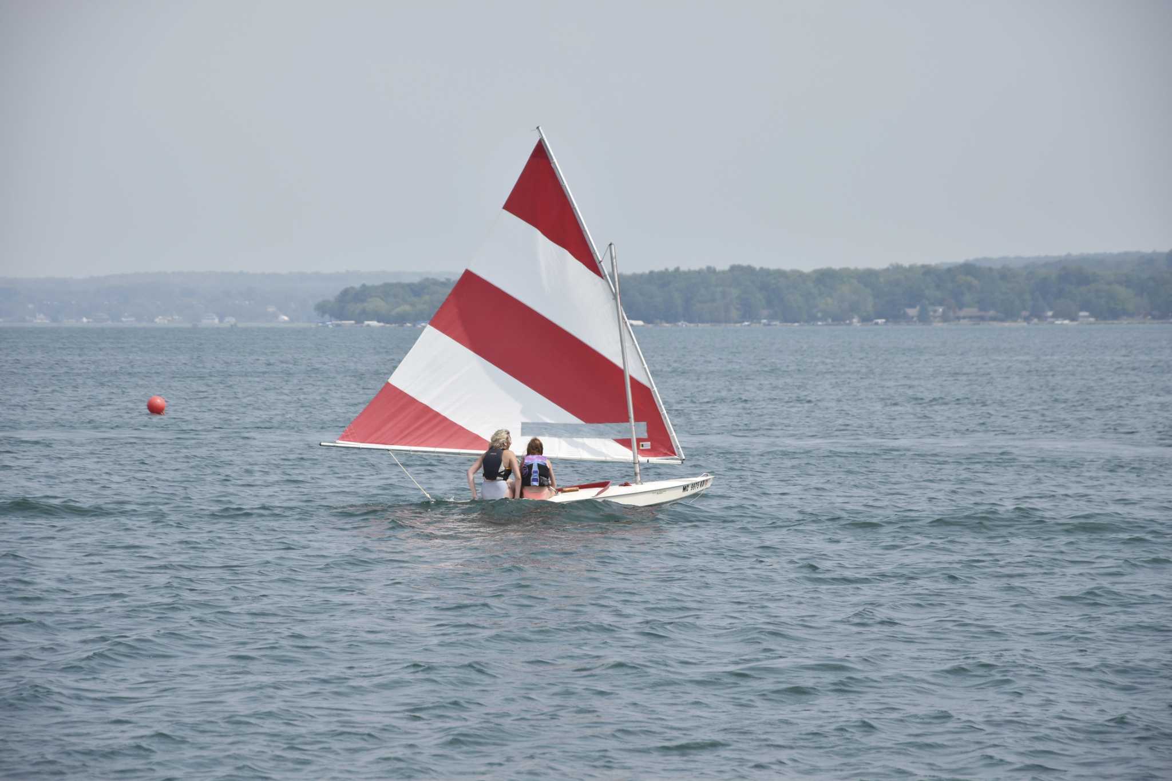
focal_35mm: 158
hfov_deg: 13.0
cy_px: 390
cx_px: 586
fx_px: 5127
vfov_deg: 8.7
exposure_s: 1/500
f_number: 5.6
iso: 100
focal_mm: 105
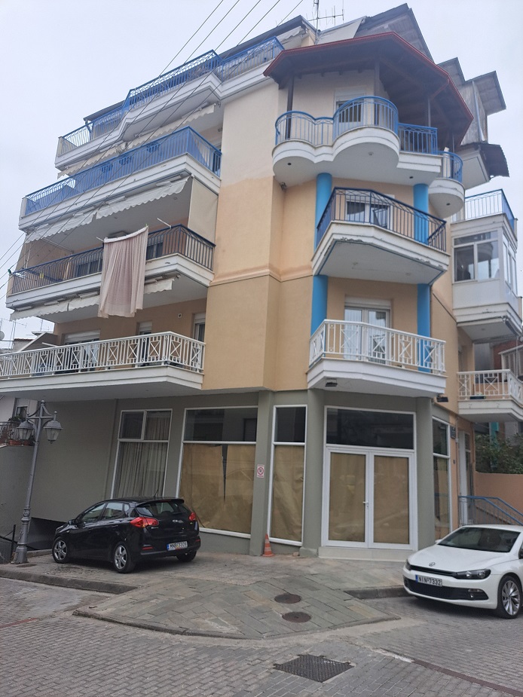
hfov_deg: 56.8
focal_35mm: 24
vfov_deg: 71.6
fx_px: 483
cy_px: 348
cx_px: 262
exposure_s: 1/227
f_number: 1.8
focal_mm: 5.23
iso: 50
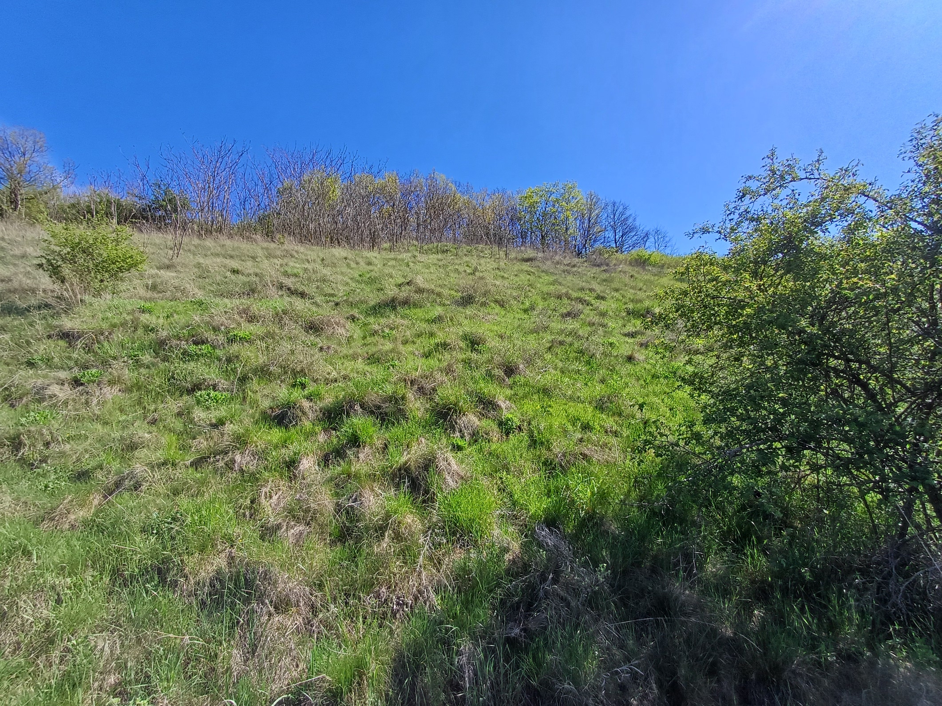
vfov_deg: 78.1
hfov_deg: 94.5
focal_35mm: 16
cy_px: 353
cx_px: 471
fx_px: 435
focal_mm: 1.64
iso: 40
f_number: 2.2
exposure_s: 1/928
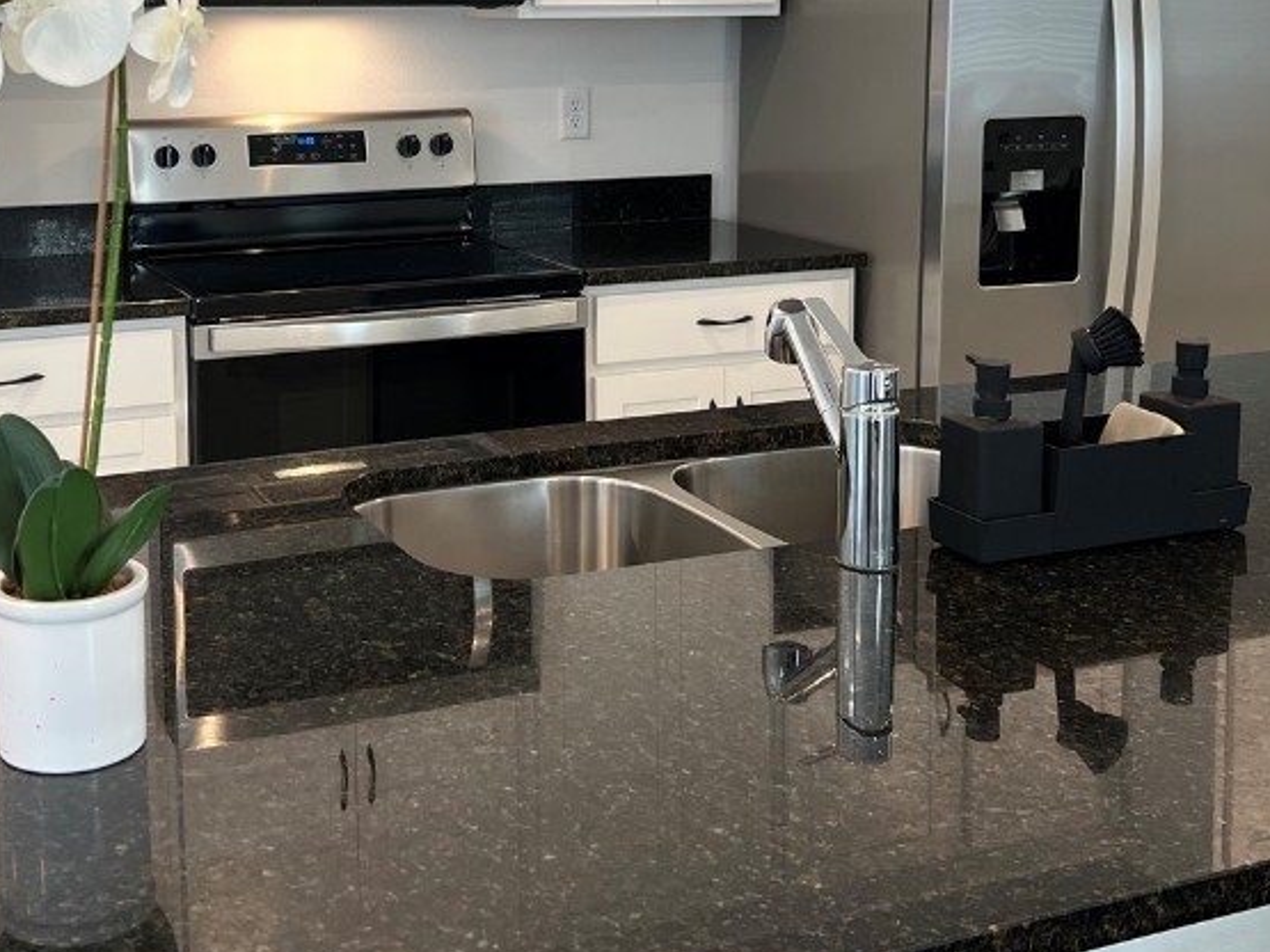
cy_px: 215
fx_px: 1761
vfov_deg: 29.7
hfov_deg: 39.3
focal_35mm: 48
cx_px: 451
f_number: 1.5
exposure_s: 1/120
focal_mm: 5.7
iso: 100
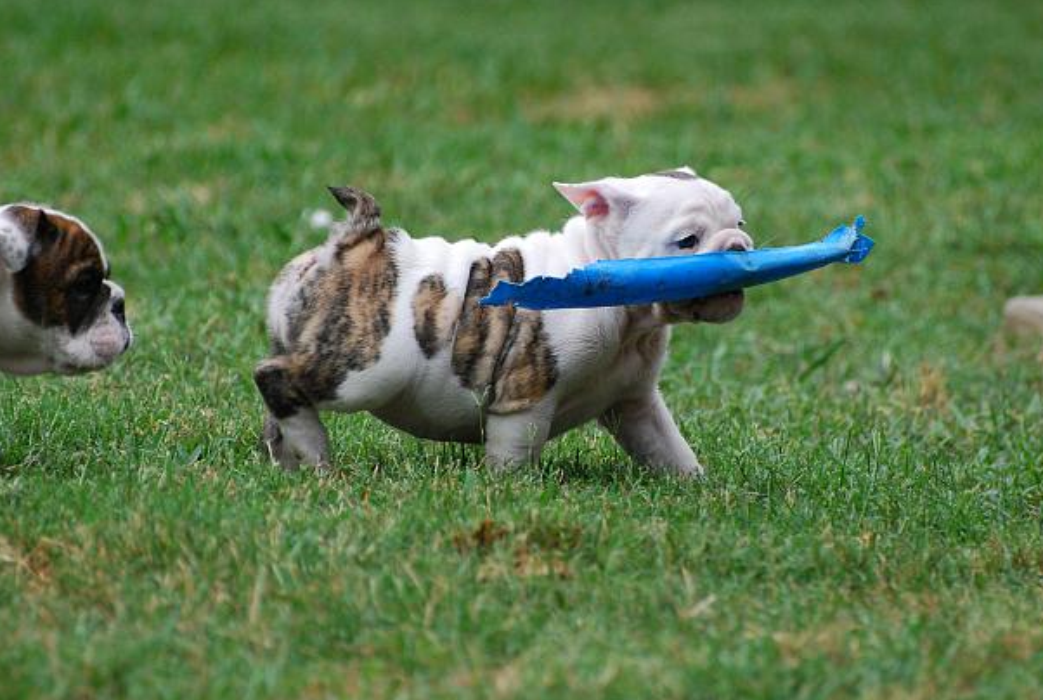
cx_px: 596
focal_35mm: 518
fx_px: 15037
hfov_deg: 4.0
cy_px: 291
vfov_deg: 2.7
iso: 800
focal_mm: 260
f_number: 5.6
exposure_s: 1/500
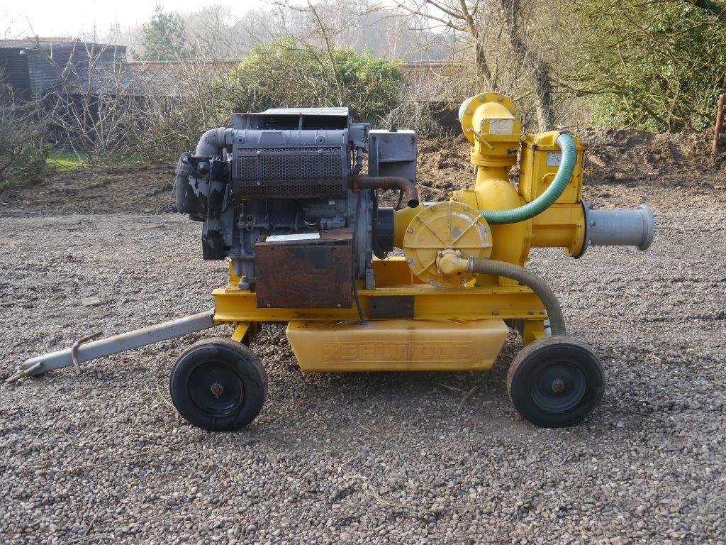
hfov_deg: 51.4
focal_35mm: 36
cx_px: 363
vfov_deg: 39.7
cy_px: 272
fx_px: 755
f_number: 5
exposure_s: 1/125
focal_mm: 18
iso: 160
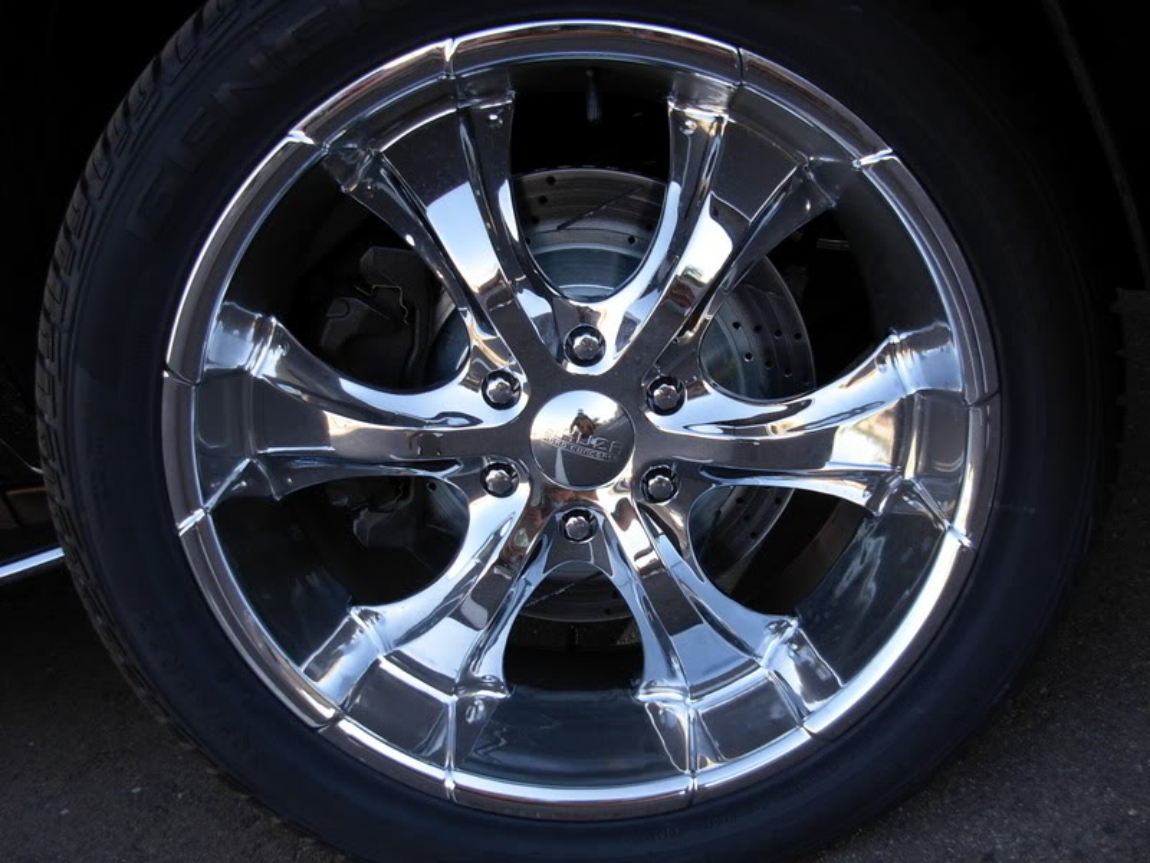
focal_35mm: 38
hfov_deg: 49.0
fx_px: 1262
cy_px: 432
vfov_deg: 37.7
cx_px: 575
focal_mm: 6.3
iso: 79
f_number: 2.9
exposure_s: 1/124
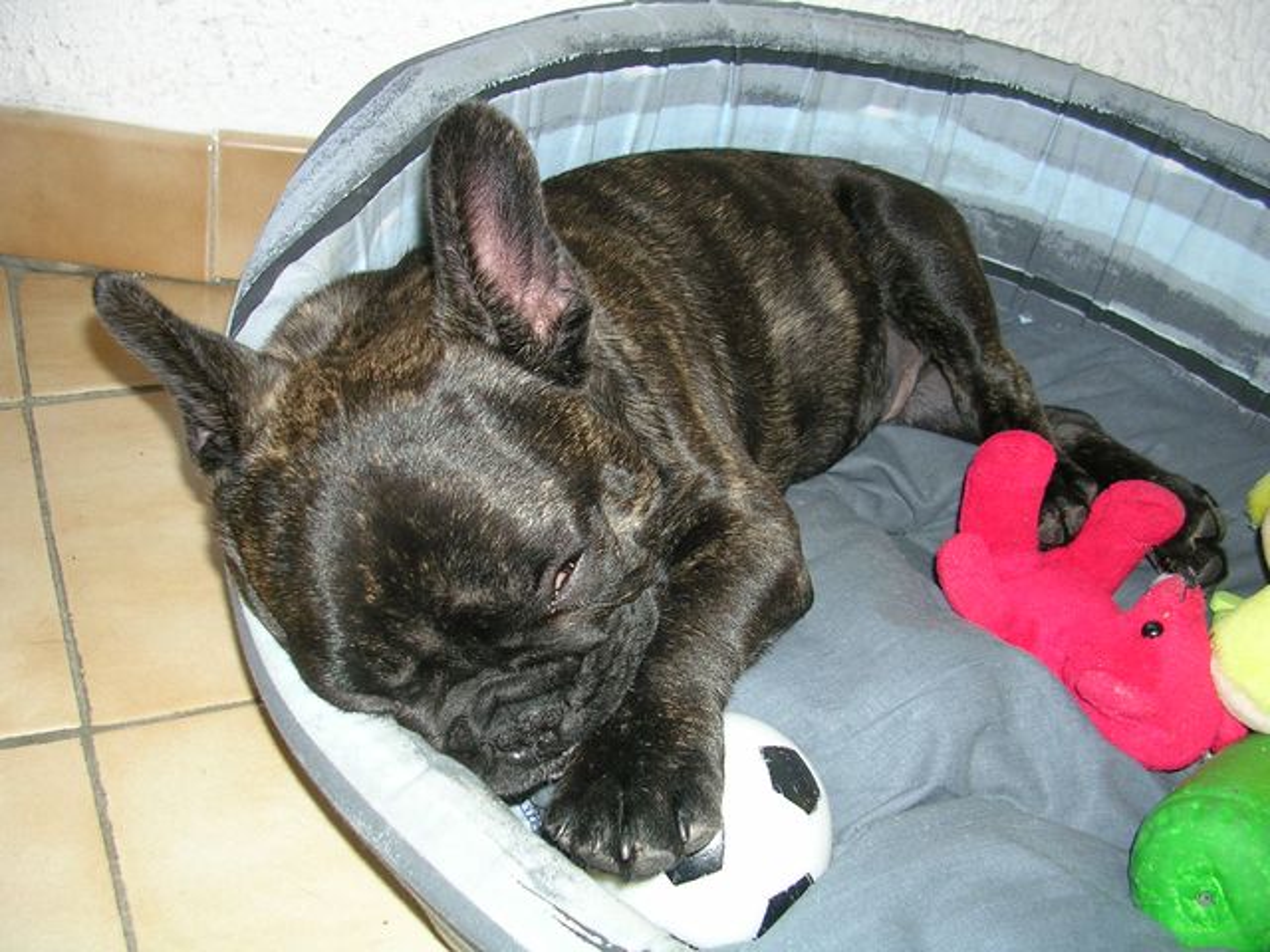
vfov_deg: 37.7
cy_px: 476
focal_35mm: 38
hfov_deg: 49.0
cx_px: 635
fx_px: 1394
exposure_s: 1/60.1
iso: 50
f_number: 2.8
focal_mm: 5.8
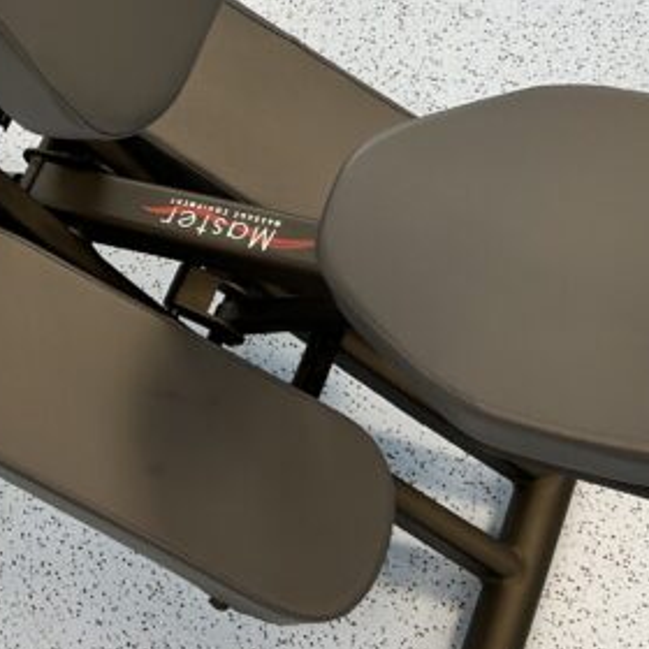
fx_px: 1782
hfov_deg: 19.7
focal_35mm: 84
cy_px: -76
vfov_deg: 19.7
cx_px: -72
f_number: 1.5
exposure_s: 1/100
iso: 50
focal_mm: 5.7
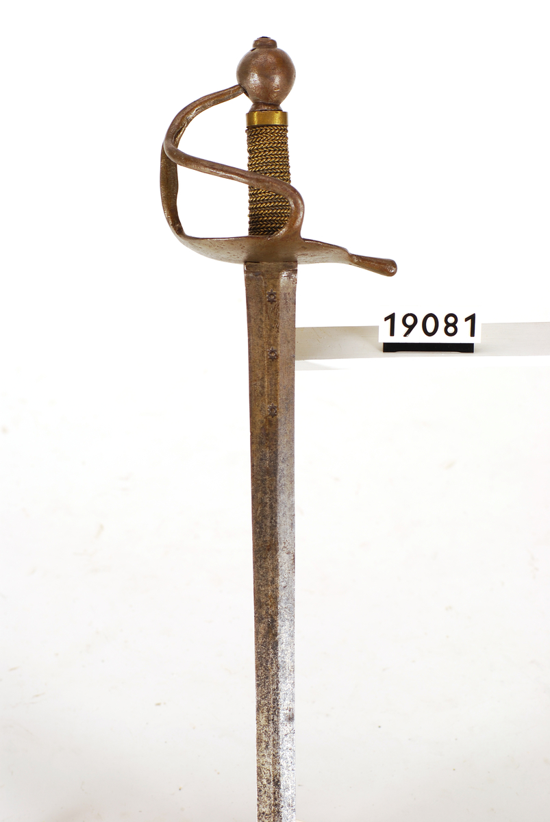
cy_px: 411
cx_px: 275
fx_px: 2400
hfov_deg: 13.1
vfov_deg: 19.4
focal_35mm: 105
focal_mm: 70
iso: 100
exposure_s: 1/60
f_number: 6.3
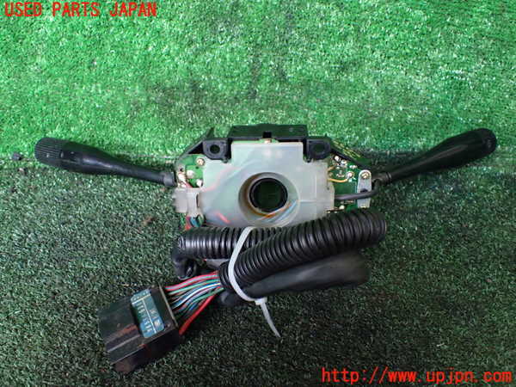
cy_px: 194
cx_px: 258
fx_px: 447
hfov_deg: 60.0
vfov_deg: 46.8
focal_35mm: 30
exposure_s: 1/30
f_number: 2.3
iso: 800
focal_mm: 5.4
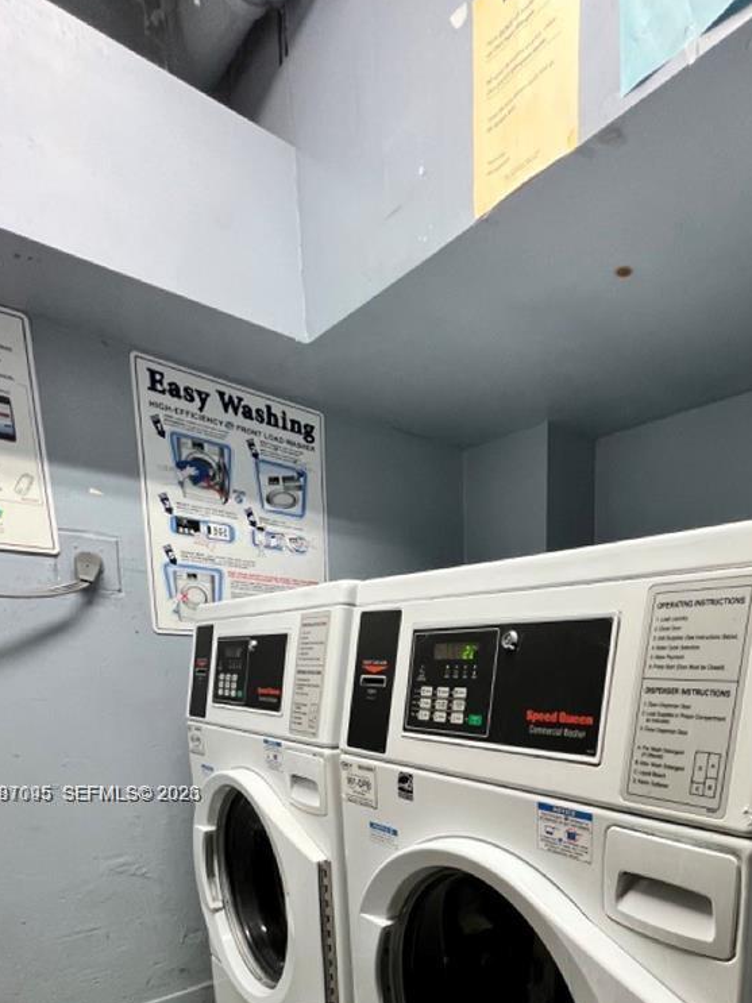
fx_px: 608
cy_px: 795
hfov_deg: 60.2
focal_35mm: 21
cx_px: 558
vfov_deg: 71.4
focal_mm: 1.57
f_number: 1.8
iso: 200
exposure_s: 1/60
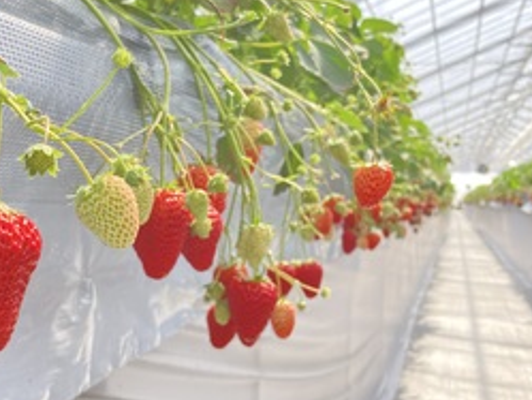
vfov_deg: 32.2
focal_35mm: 45
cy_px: 193
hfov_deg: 42.1
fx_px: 692
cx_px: 263
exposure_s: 1/457
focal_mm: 3.99
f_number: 1.8
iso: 20
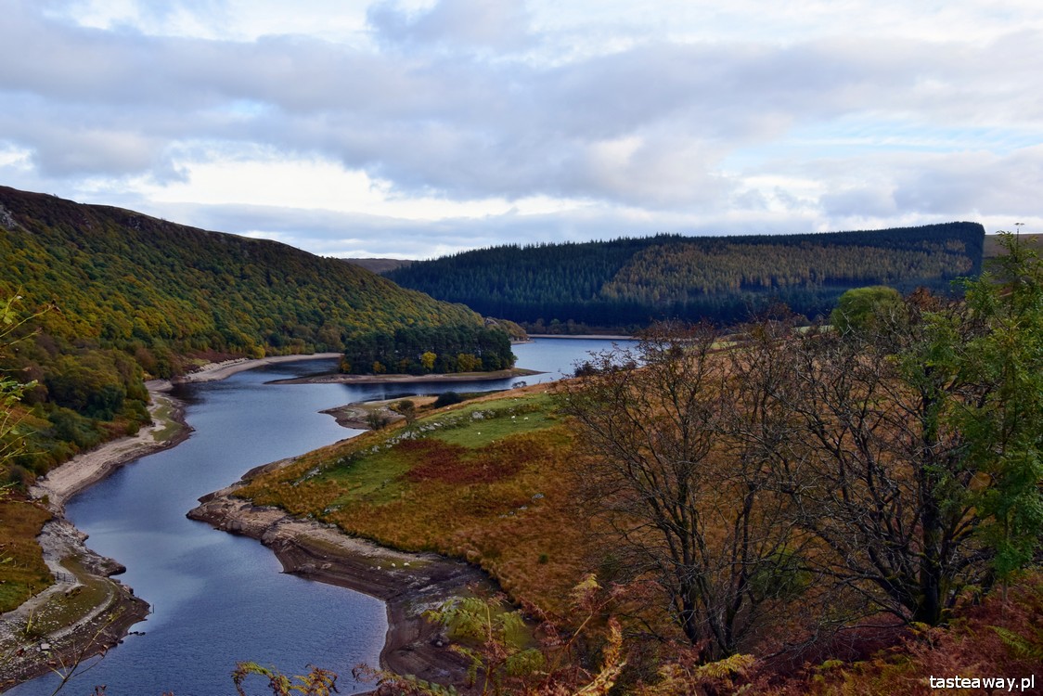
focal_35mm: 36
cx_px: 522
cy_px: 348
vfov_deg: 36.9
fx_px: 1043
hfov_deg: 53.1
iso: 400
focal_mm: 24
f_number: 10
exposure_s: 1/200
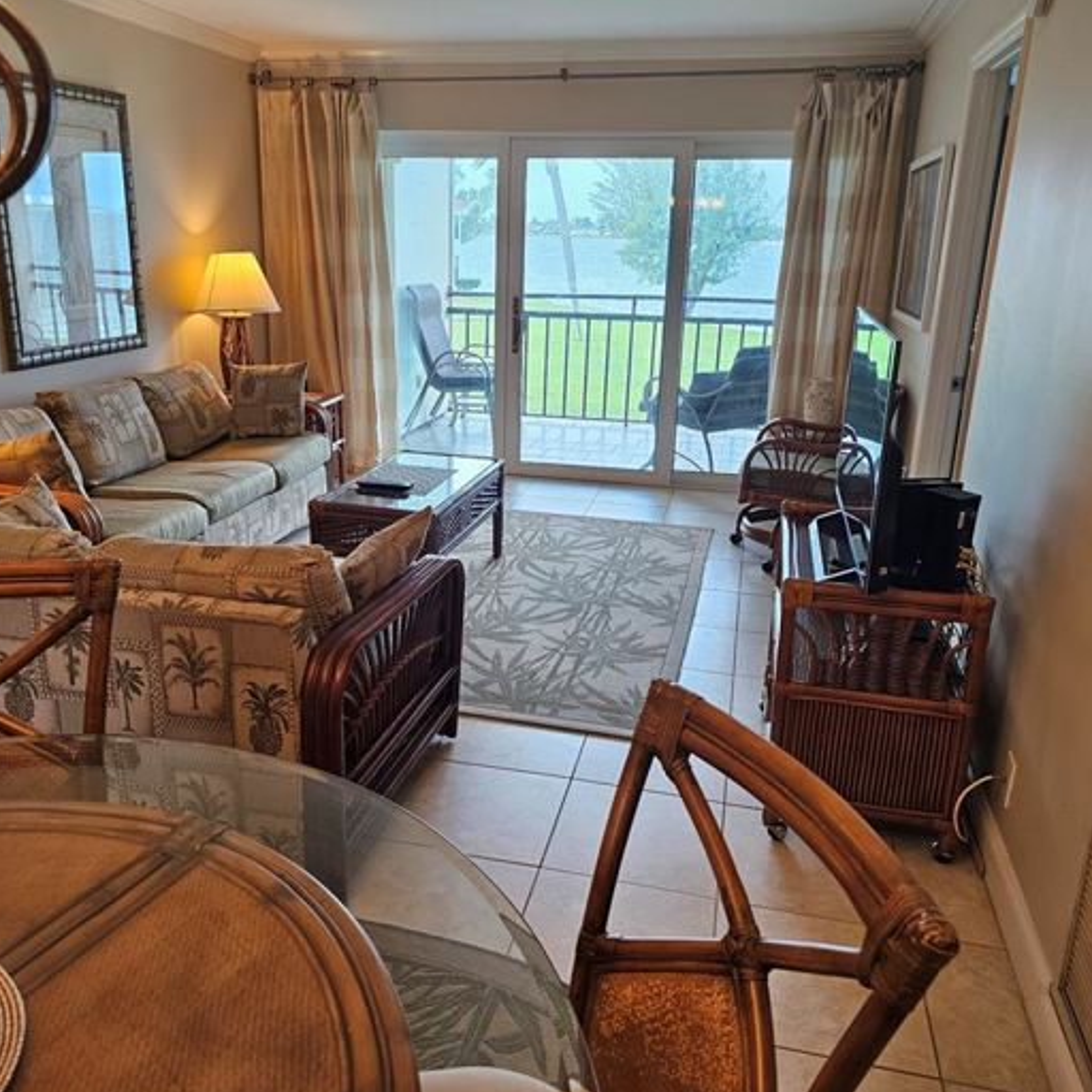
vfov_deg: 57.3
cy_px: 546
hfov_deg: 57.3
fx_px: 999
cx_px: 513
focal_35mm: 28
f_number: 1.7
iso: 100
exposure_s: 1/120
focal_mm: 6.3
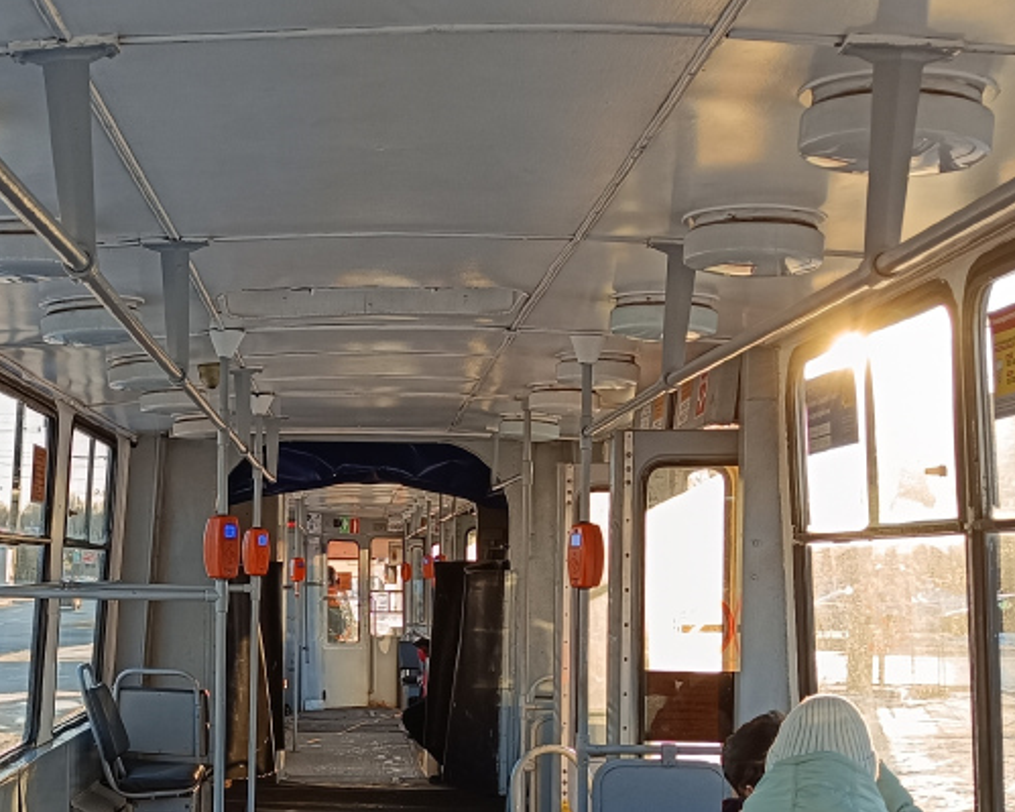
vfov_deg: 24.6
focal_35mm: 61
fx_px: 1832
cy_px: 654
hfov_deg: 30.2
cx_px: 203
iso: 52
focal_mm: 5.59
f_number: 1.88
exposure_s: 1/133
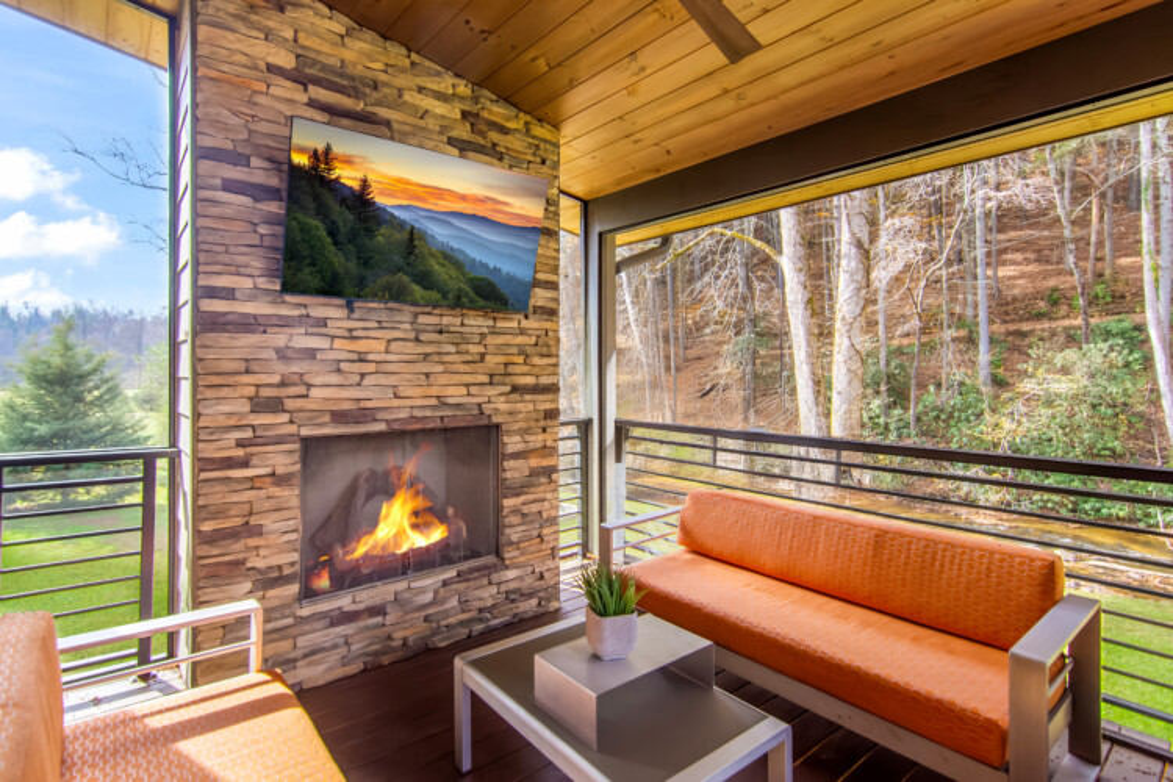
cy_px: 391
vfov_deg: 72.1
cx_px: 586
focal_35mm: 16
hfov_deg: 95.0
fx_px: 538
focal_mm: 11
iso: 280
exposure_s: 1/125
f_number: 5.6
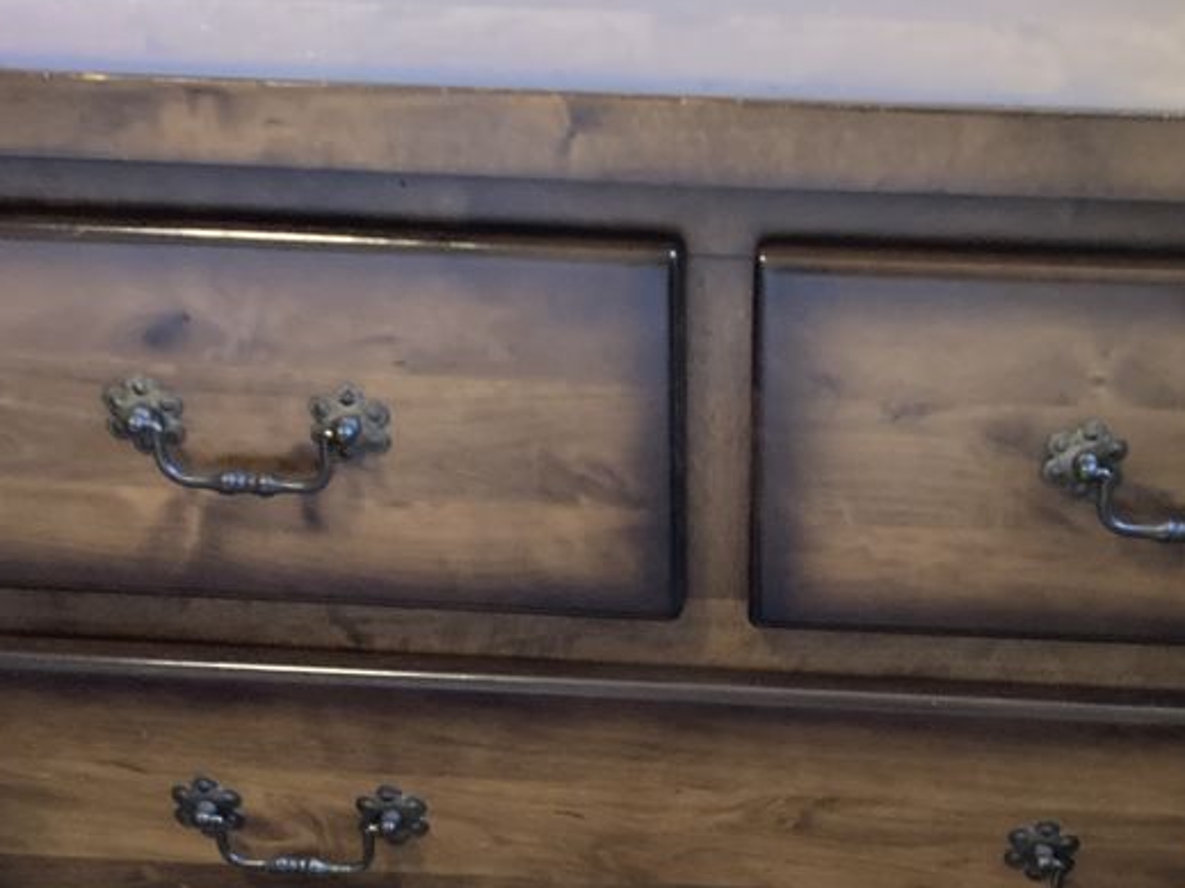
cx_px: 740
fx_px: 1848
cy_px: 651
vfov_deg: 26.7
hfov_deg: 35.4
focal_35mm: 54
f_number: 1.8
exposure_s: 1/20
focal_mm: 3.99
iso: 640
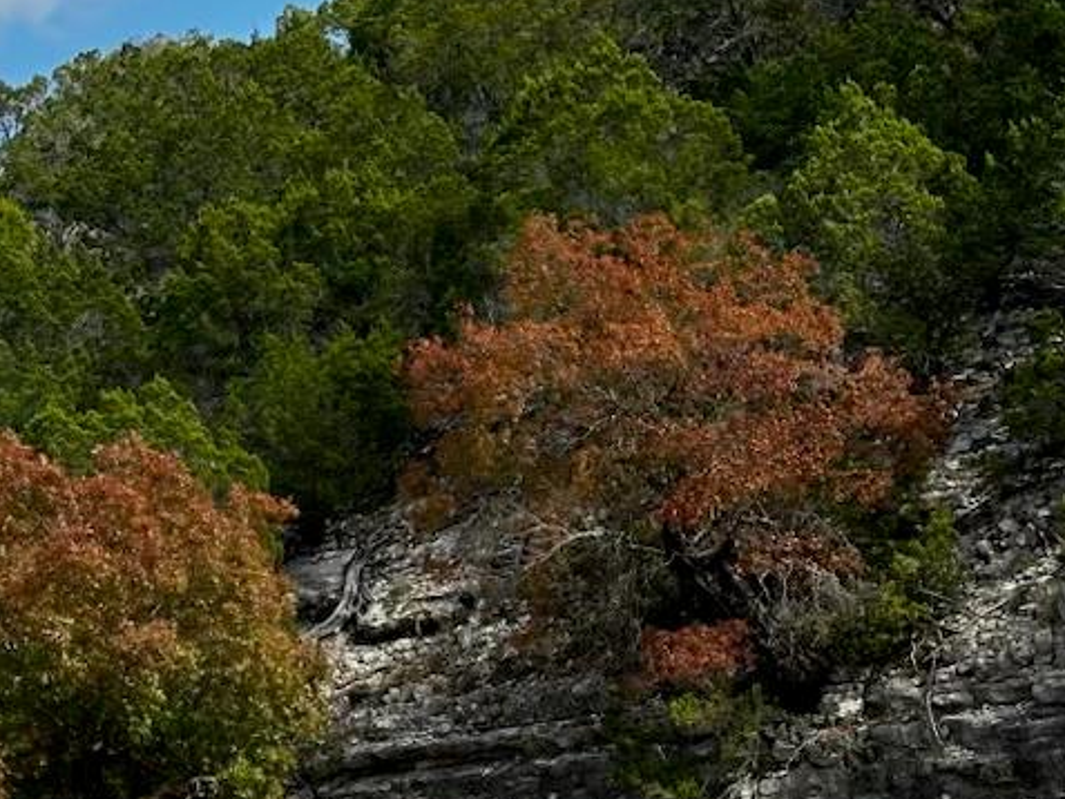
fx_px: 3170
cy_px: 440
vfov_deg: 14.4
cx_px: -74
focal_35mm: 103
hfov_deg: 18.4
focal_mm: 6.86
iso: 64
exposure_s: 1/2732
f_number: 1.78
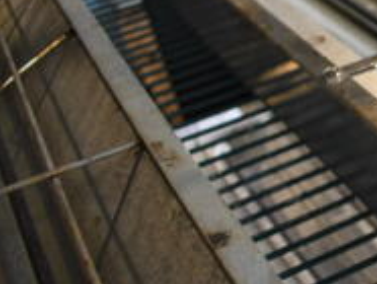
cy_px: 130
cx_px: 616
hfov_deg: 19.1
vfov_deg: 17.4
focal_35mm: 85
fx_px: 927
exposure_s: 1/200
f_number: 3.5
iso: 800
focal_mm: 18
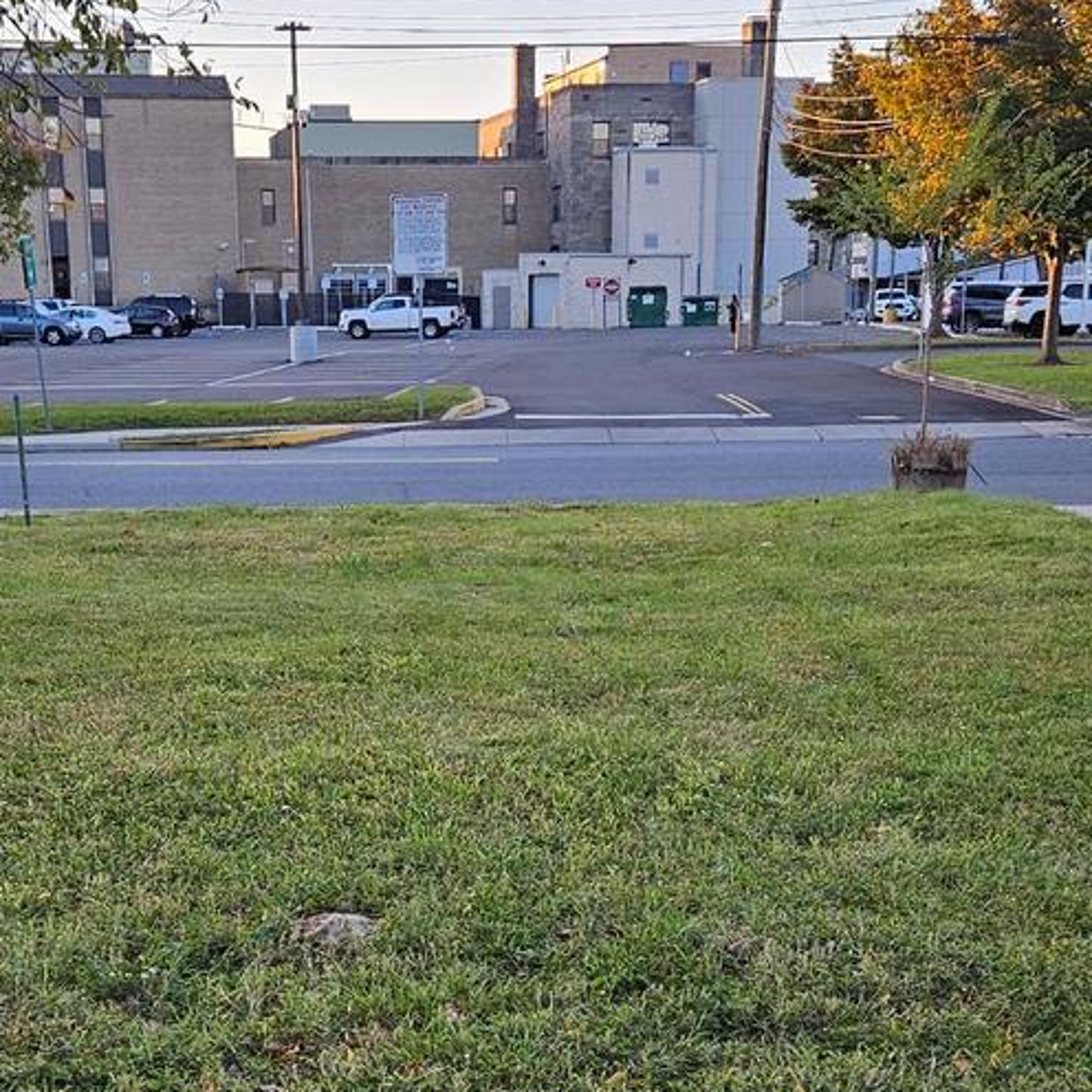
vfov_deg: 26.4
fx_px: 2248
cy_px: 975
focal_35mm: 63
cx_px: 387
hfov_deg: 27.2
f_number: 1.8
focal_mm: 5.4
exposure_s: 1/207
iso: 50
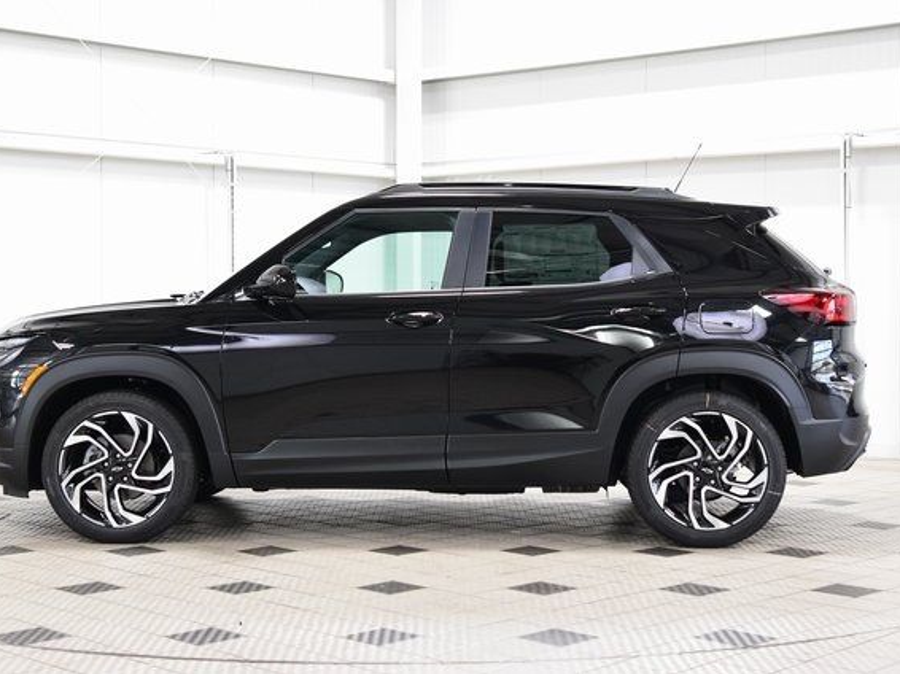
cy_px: 336
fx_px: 1611
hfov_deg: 31.2
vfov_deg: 23.6
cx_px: 423
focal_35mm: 62
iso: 1600
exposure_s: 1/60
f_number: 3.5
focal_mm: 38
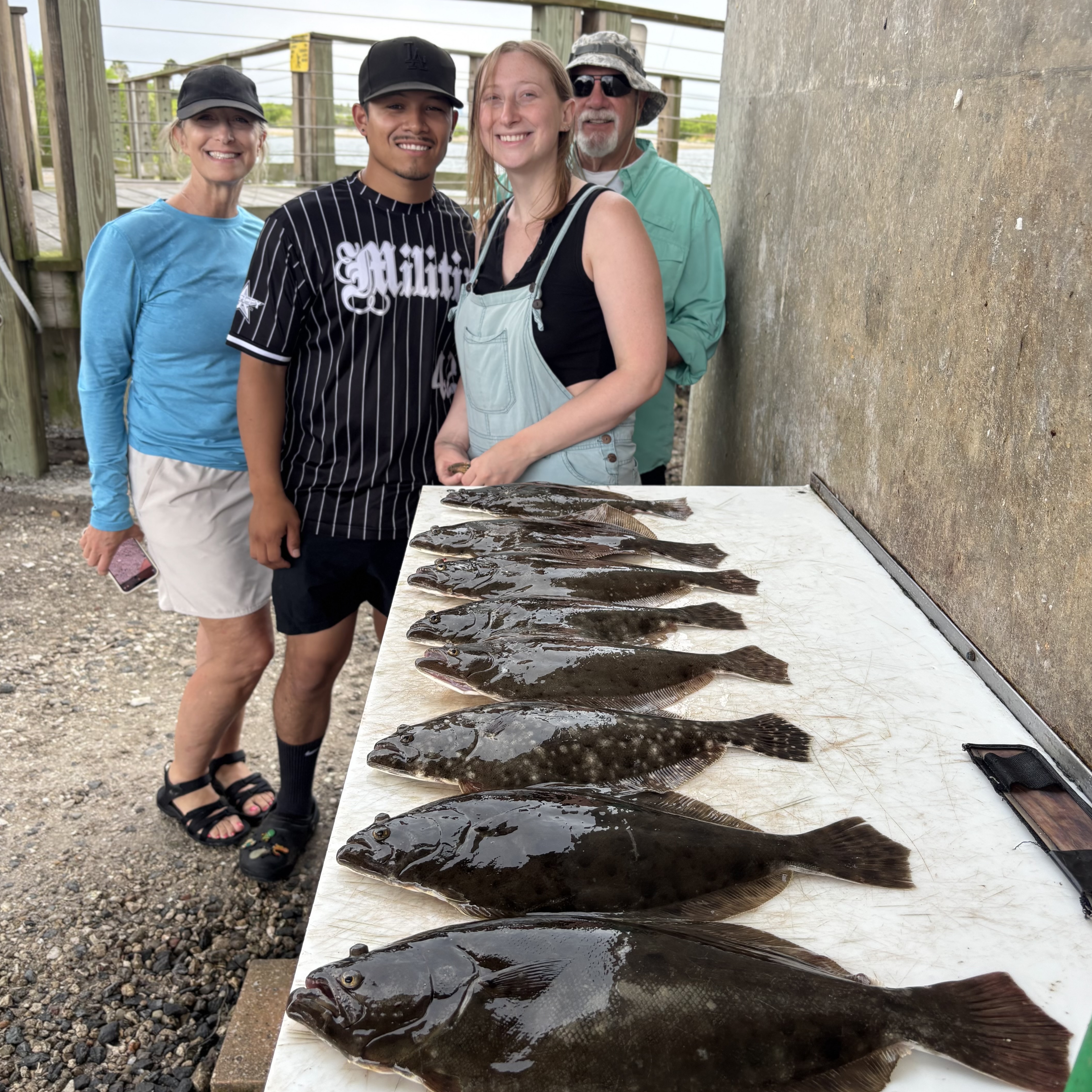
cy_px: 478
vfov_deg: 52.4
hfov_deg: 52.5
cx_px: 549
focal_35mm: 31
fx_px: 1106
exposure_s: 1/164
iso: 50
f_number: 1.6
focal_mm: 5.96
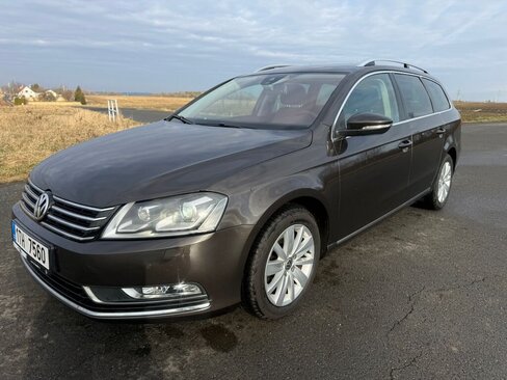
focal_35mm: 24
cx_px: 254
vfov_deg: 56.8
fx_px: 352
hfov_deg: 71.6
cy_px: 190
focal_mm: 6.76
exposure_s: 1/3425
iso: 80
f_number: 1.78
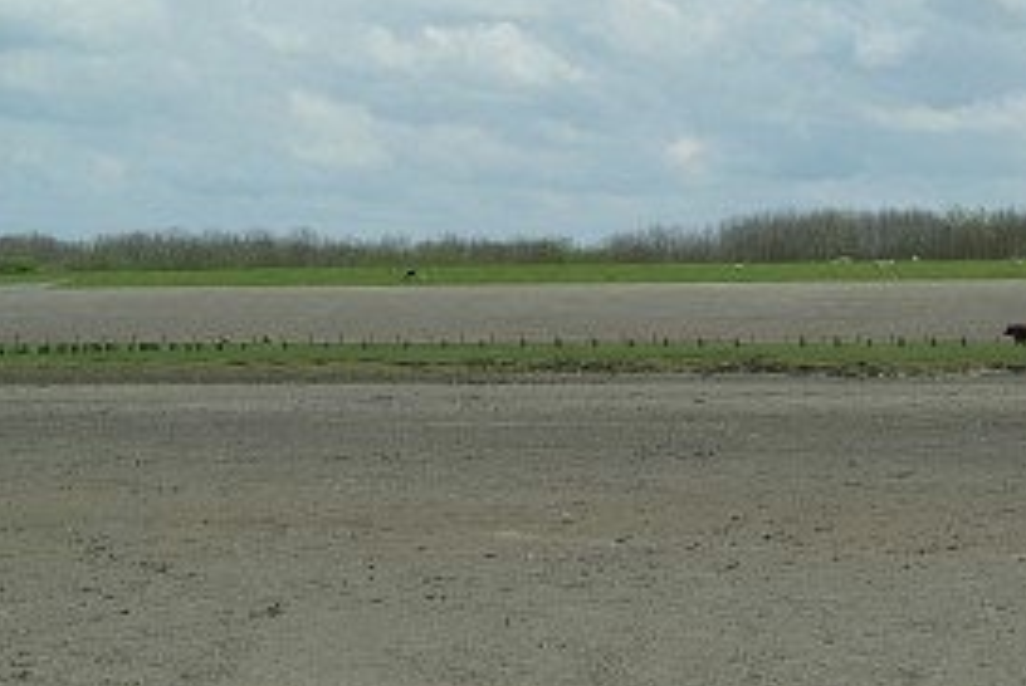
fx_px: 3966
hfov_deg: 14.6
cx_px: 845
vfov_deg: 9.9
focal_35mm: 139
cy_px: 285
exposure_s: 1/1000
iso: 200
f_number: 6.7
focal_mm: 56
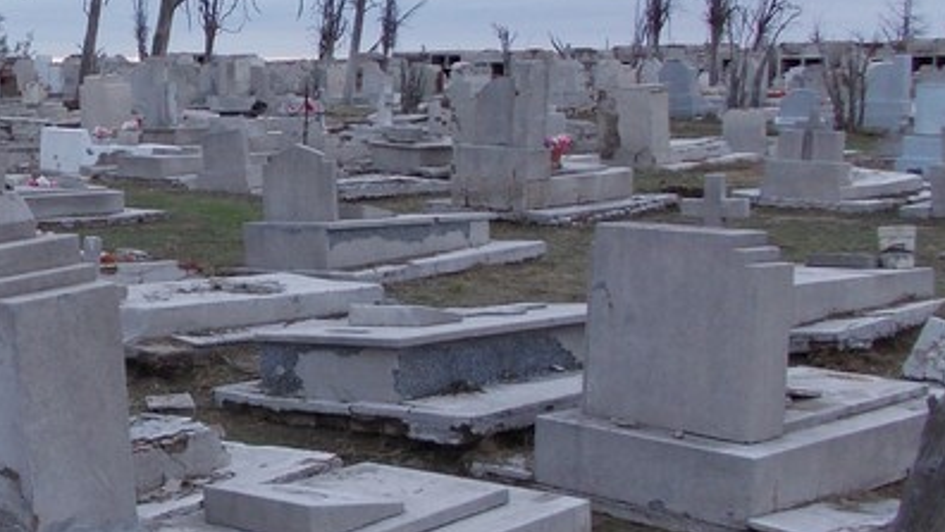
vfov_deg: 20.4
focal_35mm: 59
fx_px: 1479
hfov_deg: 33.2
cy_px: 248
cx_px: 55
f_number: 2.7
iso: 80
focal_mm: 4
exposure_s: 1/40
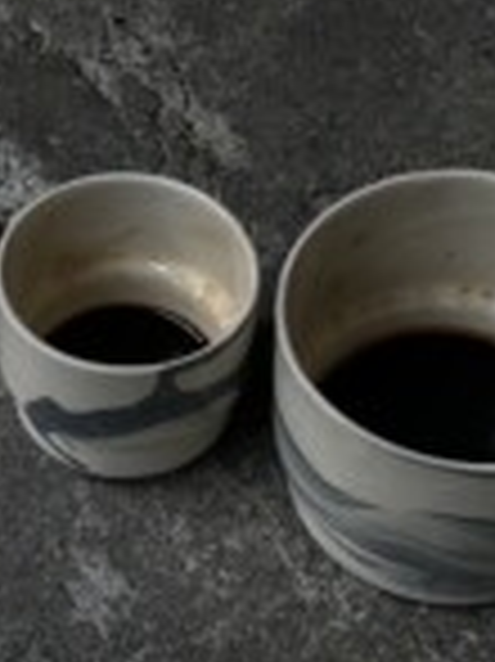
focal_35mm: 125
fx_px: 2387
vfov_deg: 15.7
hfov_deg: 11.8
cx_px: 200
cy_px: 182
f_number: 2
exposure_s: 1/284
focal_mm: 6
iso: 25
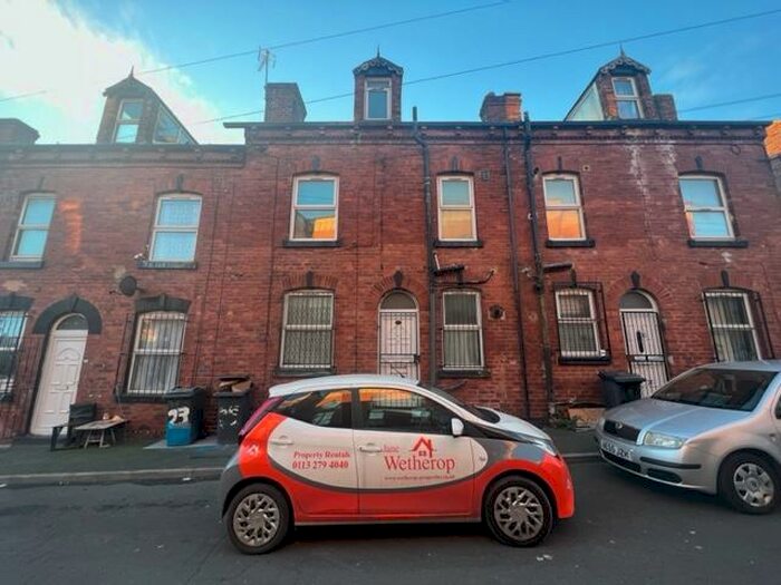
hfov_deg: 106.2
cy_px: 292
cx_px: 390
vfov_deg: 89.9
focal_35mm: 13
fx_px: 293
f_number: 1.8
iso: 80
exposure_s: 1/99
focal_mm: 1.57
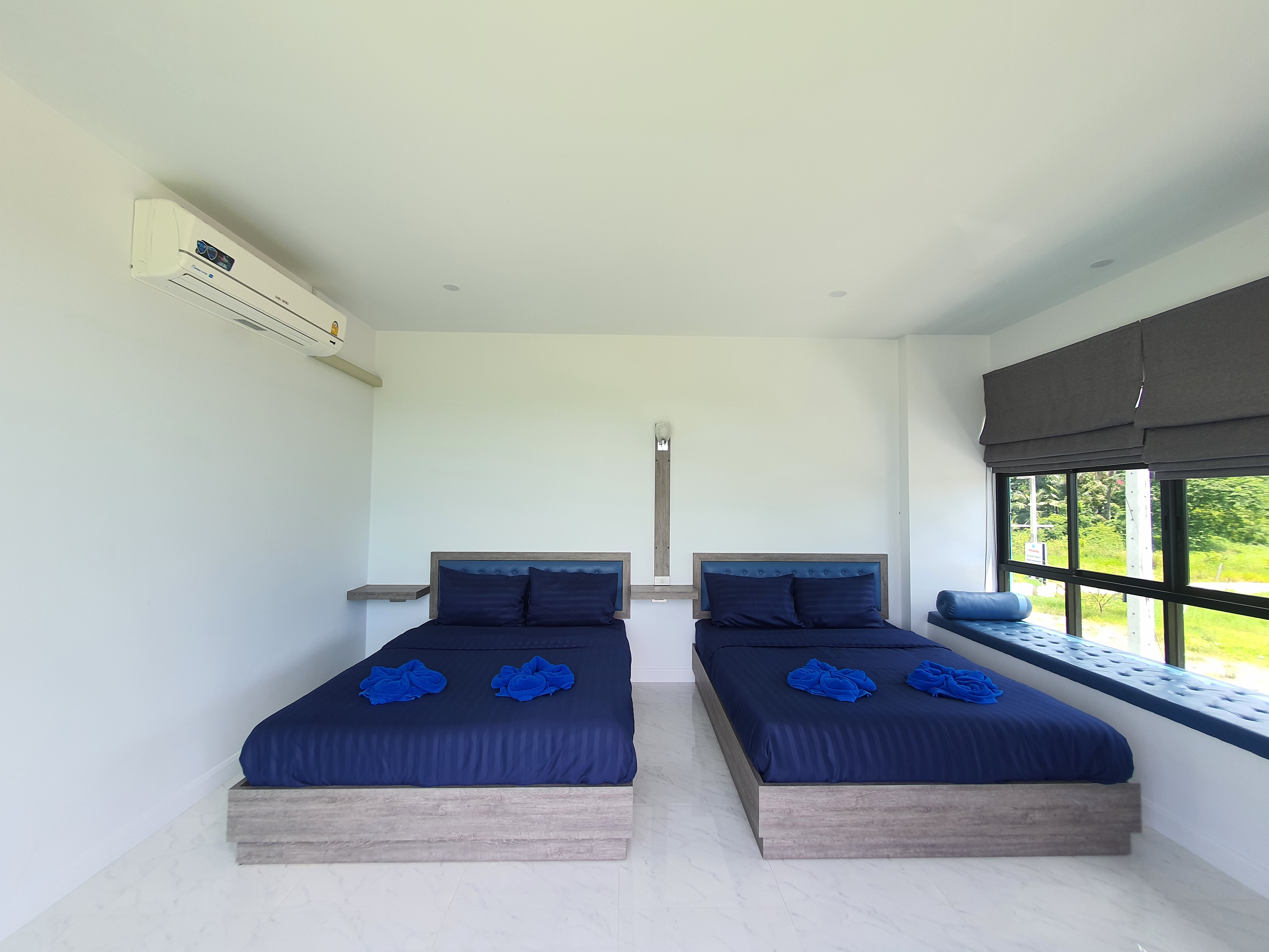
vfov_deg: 89.9
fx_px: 477
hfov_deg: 106.2
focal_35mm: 13
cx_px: 634
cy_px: 476
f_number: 2.2
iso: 50
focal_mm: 1.8
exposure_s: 1/112
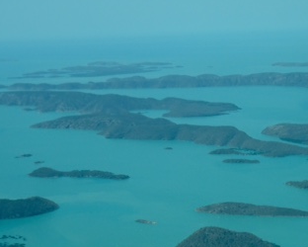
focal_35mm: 96
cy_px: 227
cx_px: 261
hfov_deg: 19.7
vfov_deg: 15.8
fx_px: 876
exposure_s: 1/500
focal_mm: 8.18
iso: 80
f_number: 4.5
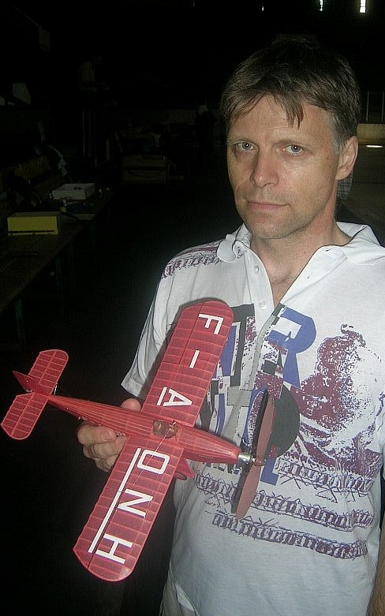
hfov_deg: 33.5
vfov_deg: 51.5
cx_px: 218
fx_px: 638
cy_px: 302
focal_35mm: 38
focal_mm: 5.4
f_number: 2.8
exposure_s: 1/60.1
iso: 50
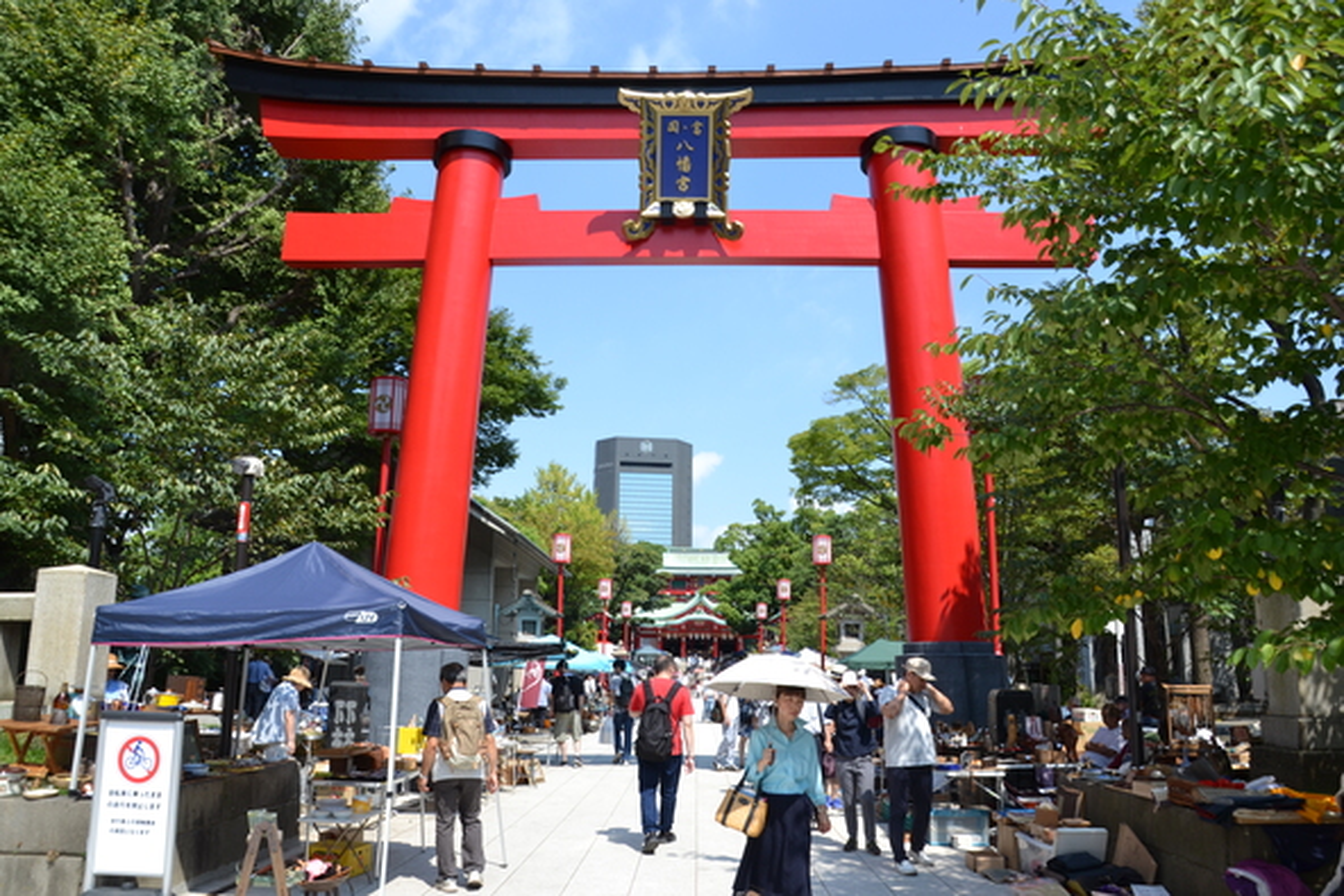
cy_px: 448
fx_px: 896
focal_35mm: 24
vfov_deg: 53.2
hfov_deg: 73.7
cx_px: 672
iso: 100
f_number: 7.1
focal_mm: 16
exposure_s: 1/200
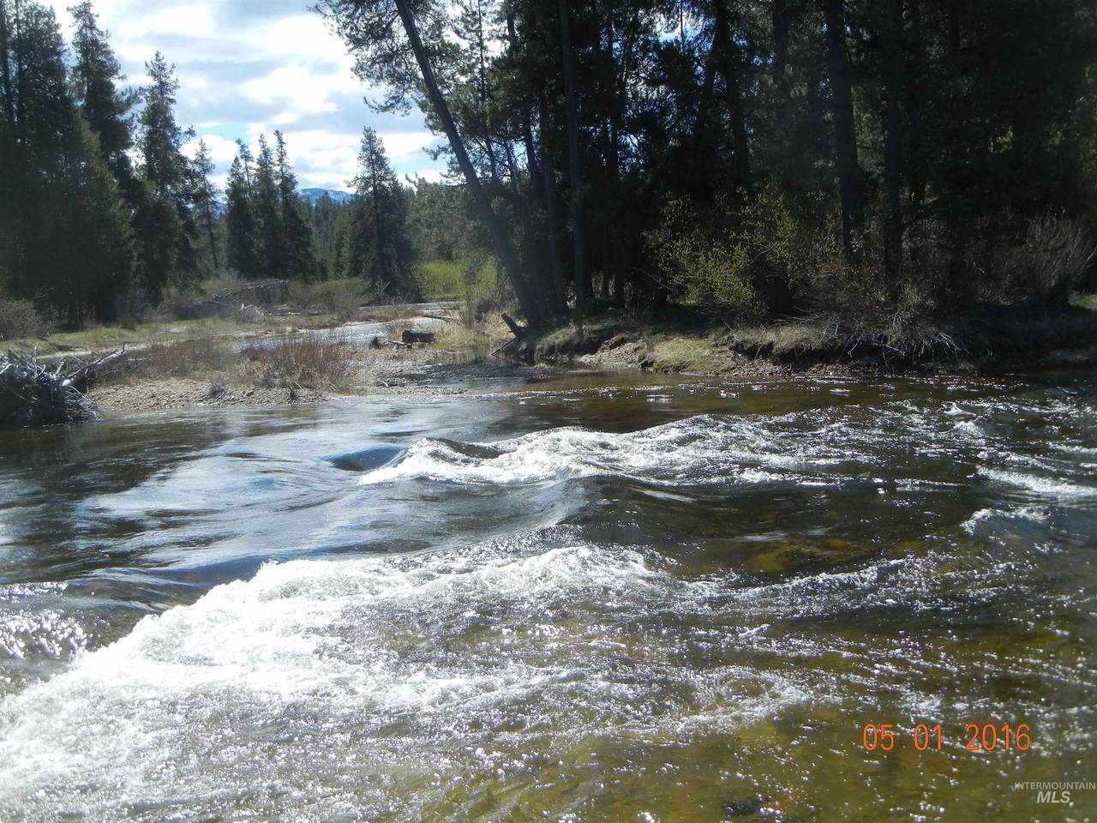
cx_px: 548
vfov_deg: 32.2
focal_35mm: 45
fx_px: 1426
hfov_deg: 42.1
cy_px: 412
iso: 160
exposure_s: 1/290
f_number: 7.6
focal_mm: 8.1
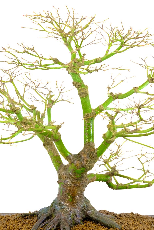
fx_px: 1135
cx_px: 79
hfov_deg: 7.8
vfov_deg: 11.6
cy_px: 124
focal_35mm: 177
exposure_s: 1/25
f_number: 13
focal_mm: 107.3
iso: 2000
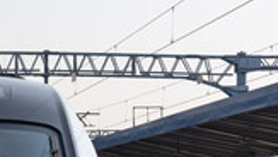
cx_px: -138
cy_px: 205
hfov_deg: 12.9
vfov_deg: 7.6
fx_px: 1166
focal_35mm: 158
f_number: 6.3
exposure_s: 1/500
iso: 100
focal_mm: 41
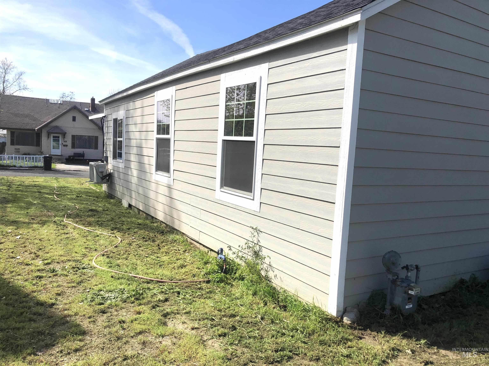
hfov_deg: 63.4
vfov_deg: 49.7
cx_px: 244
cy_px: 183
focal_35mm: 28
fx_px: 396
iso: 20
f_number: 1.8
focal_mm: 3.99
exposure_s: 1/2208
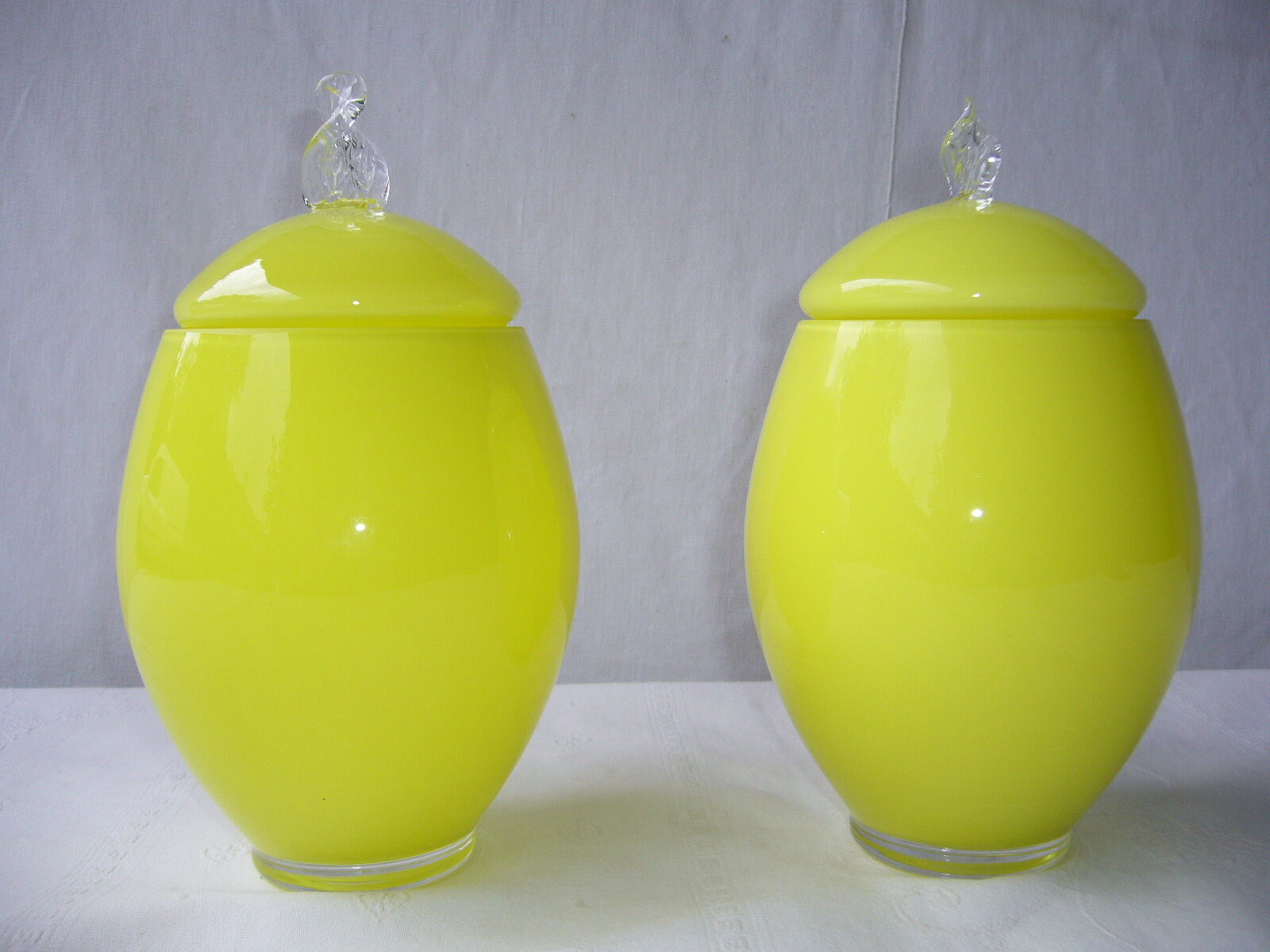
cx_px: 635
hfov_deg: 52.6
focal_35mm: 35
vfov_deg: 40.7
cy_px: 476
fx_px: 1284
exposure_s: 1/100
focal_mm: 5.8
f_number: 2.8
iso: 80
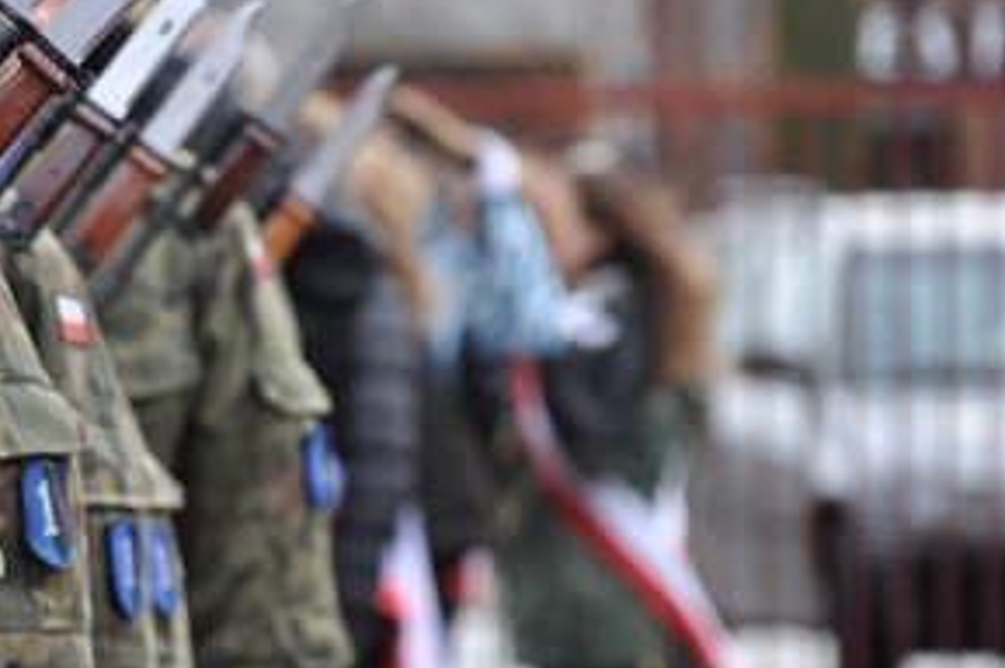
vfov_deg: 2.0
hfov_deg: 3.1
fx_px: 18822
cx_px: -17
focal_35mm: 675
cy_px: 174
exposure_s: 1/80
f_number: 6.3
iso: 200
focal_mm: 200
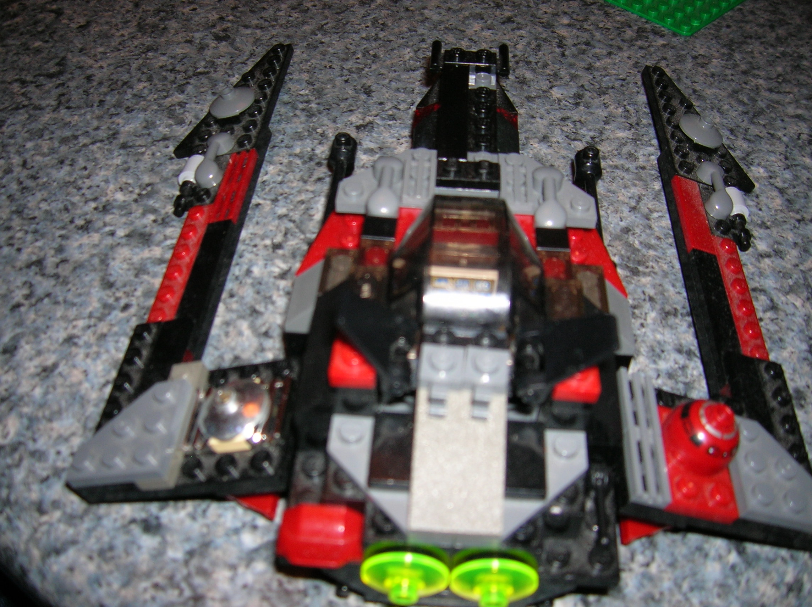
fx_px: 797
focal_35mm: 34
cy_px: 304
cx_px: 406
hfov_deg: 54.0
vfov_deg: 41.7
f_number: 2.9
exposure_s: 1/60.1
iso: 50
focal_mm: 5.7
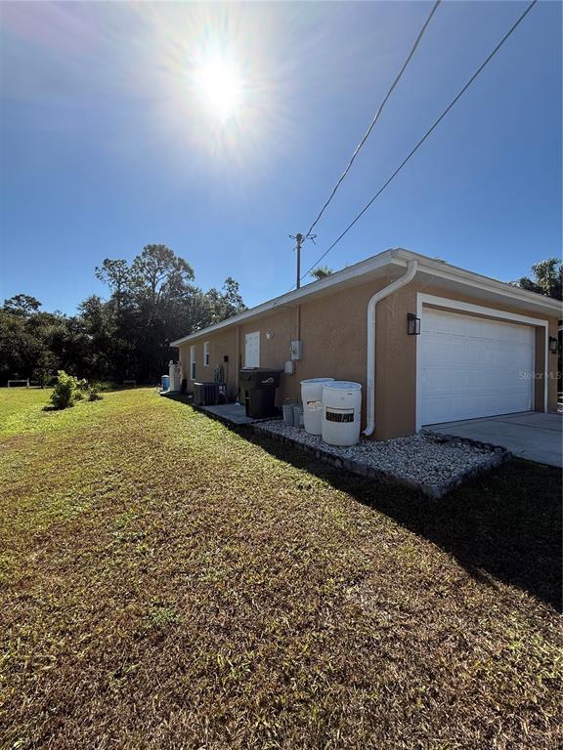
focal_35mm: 14
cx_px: 282
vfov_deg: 102.1
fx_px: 304
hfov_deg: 85.7
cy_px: 375
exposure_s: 1/1745
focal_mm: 2.22
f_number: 2.2
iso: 50
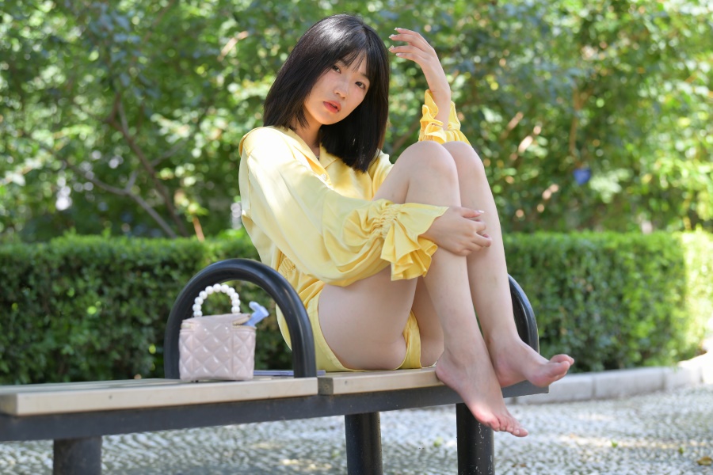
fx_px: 1703
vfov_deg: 15.9
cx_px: 356
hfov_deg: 23.6
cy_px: 238
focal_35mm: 86
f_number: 4
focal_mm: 86
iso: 500
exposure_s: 1/500
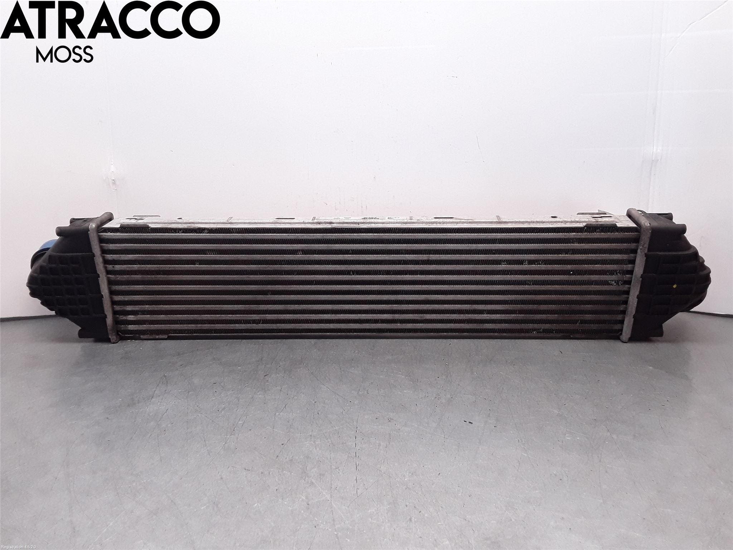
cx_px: 366
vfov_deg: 49.7
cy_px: 275
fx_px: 593
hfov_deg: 63.4
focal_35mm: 28
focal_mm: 2.91
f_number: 1.9
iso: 100
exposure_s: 1/142
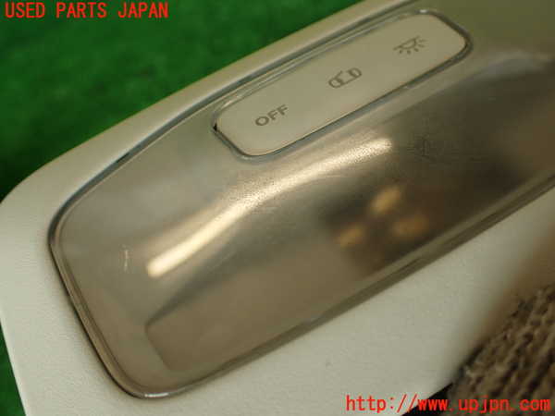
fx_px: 513
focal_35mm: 32
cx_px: 278
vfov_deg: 44.2
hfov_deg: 56.8
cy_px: 208
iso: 100
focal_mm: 5.79
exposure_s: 1/100
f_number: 2.4
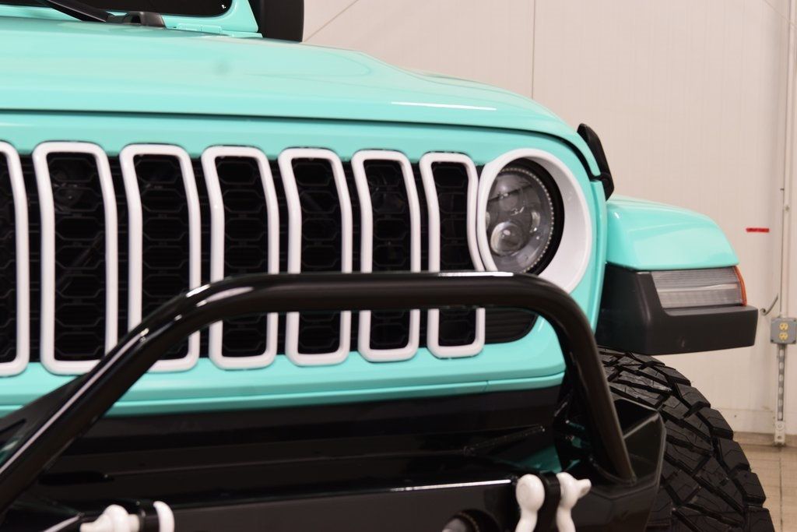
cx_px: 398
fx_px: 2059
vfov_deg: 14.7
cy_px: 266
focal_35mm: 93
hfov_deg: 21.9
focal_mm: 62
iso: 500
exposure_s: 1/30
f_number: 7.1
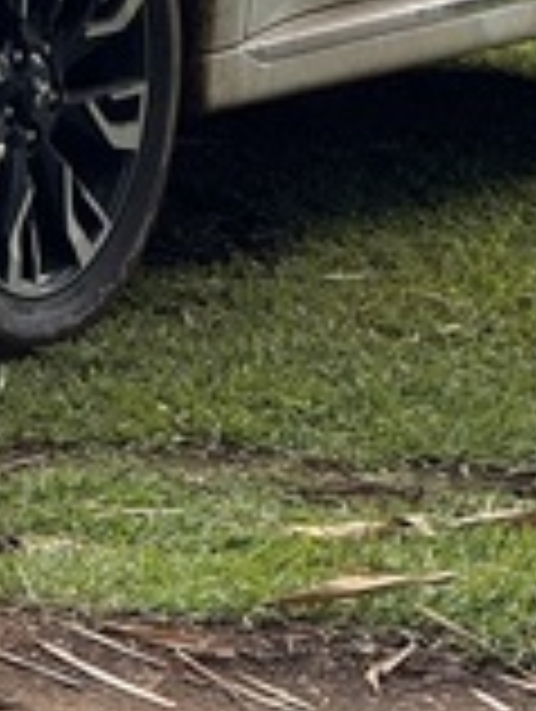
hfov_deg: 3.3
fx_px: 9368
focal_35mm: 455
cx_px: -122
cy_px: -536
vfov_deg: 4.3
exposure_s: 1/411
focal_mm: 15.66
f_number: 2.8
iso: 50
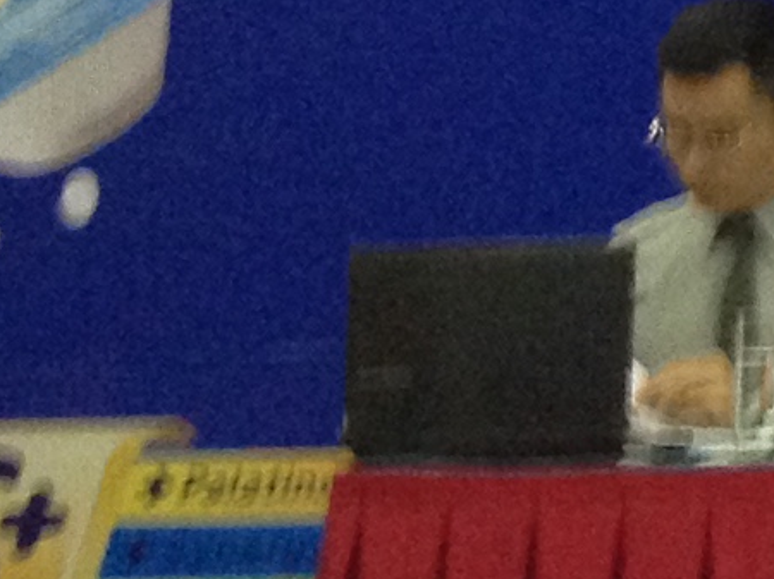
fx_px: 5676
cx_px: 2000
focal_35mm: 254
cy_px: -730
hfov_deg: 7.2
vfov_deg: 5.7
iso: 200
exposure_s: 1/20
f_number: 2.4
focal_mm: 4.28
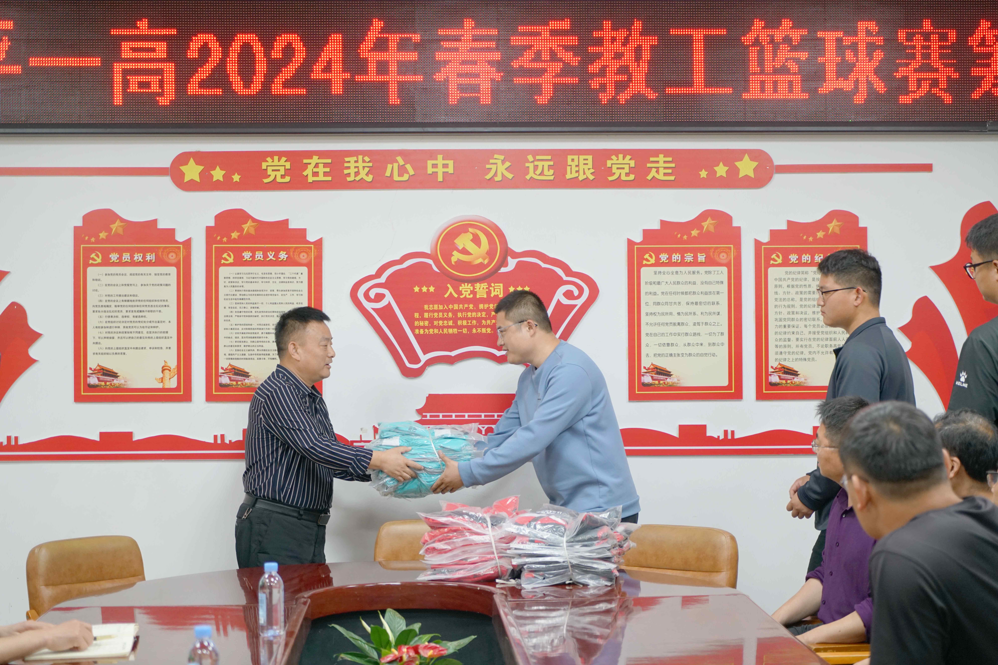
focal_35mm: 66
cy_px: 332
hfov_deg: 30.5
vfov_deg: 20.6
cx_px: 499
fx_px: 1830
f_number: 4
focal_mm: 66
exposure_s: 1/160
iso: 1000
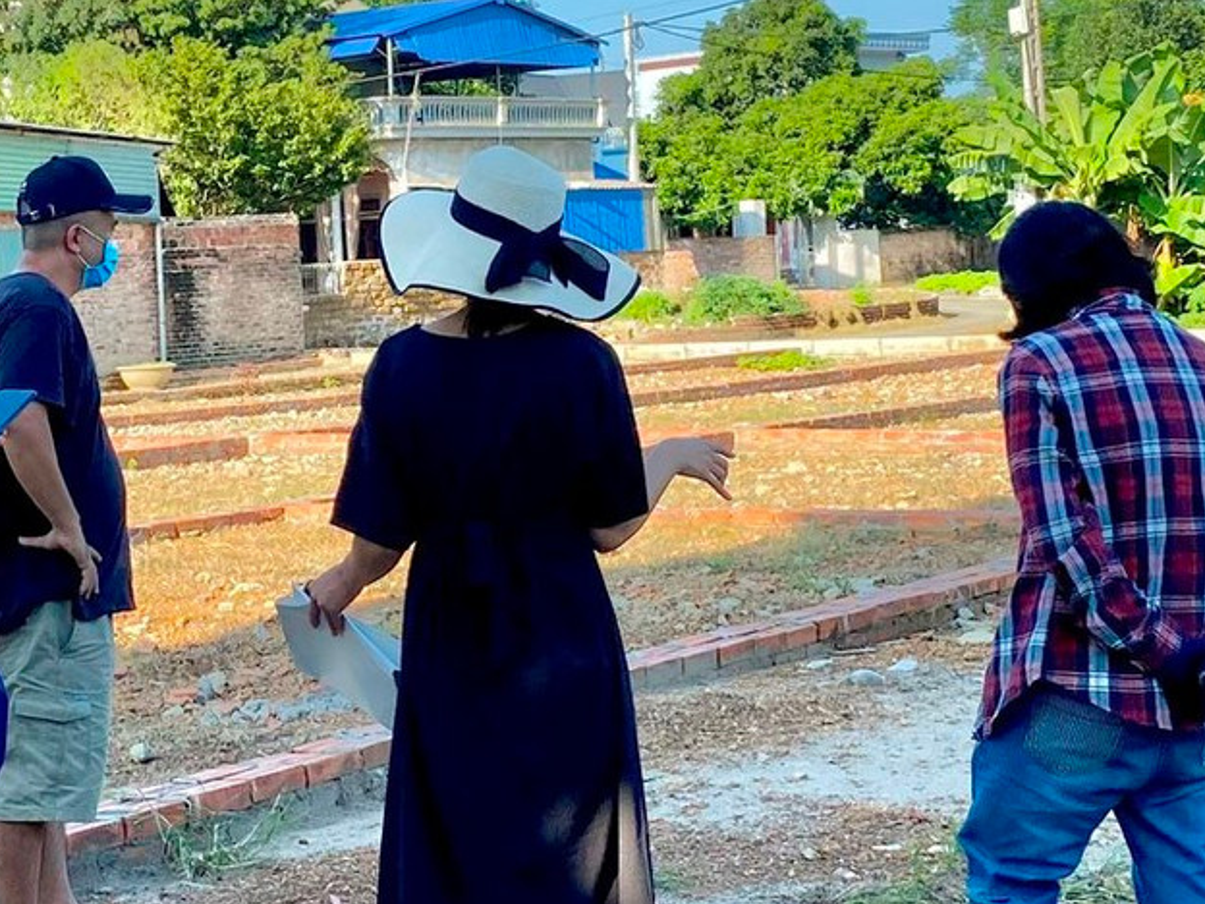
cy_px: 309
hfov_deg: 24.4
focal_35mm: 80
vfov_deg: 18.4
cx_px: 516
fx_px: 2785
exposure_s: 1/1377
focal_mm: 4.25
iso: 32
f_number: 1.8
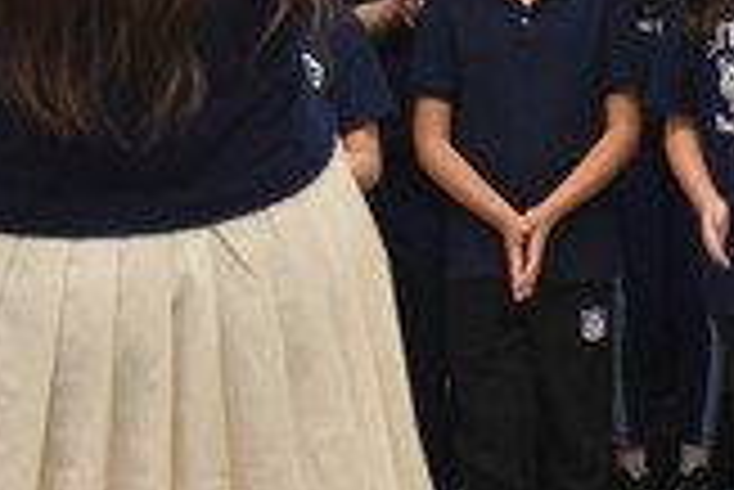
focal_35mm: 196
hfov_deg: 10.2
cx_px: 1009
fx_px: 4000
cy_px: 40
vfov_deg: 7.0
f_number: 4.8
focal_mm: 38
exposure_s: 1/60
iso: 1000
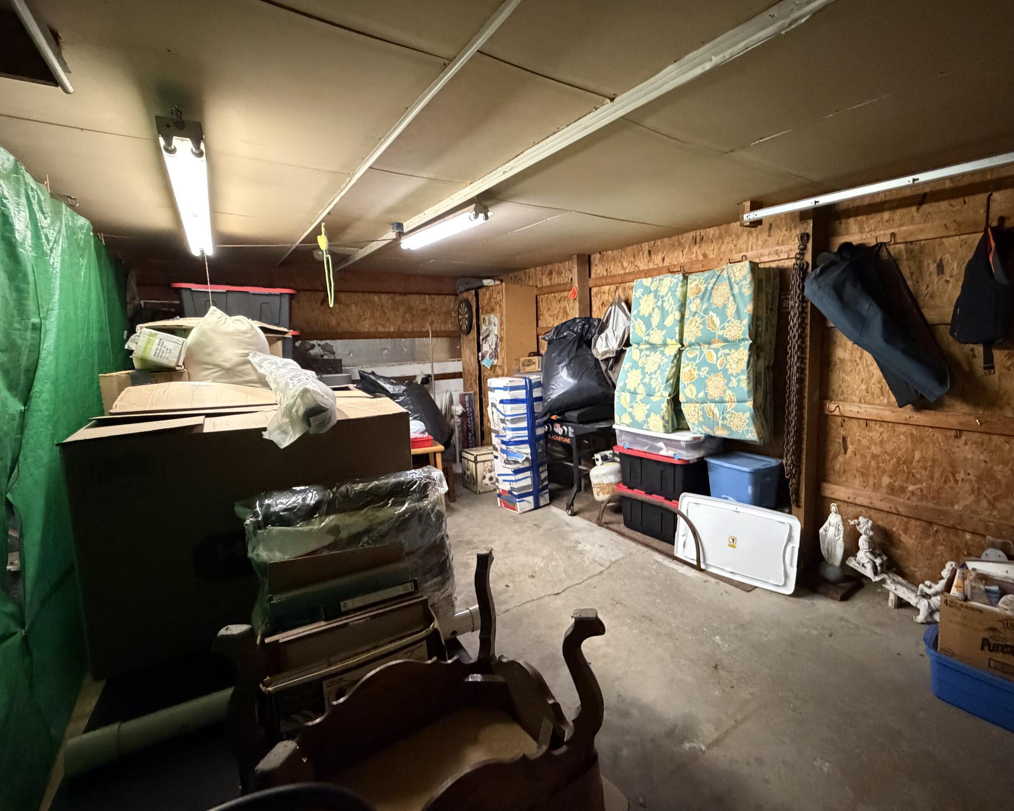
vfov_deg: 77.0
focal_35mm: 17
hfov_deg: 88.2
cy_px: 403
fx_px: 510
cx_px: 621
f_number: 2.2
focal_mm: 2.22
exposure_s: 1/60
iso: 1250
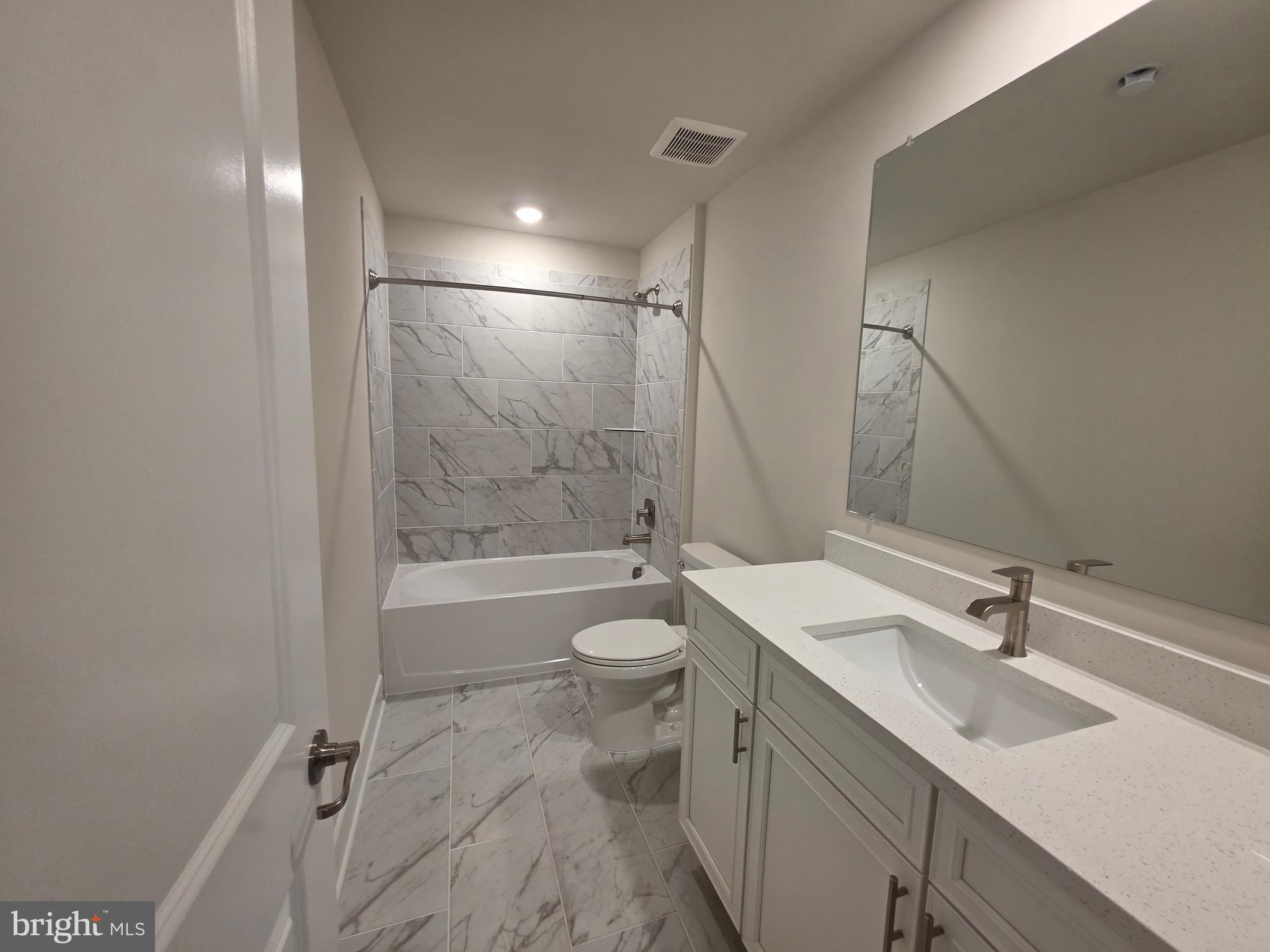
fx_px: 477
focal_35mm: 13
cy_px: 476
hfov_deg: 106.2
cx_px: 635
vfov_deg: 89.9
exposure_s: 1/120
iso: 250
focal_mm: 2.2
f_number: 1.9
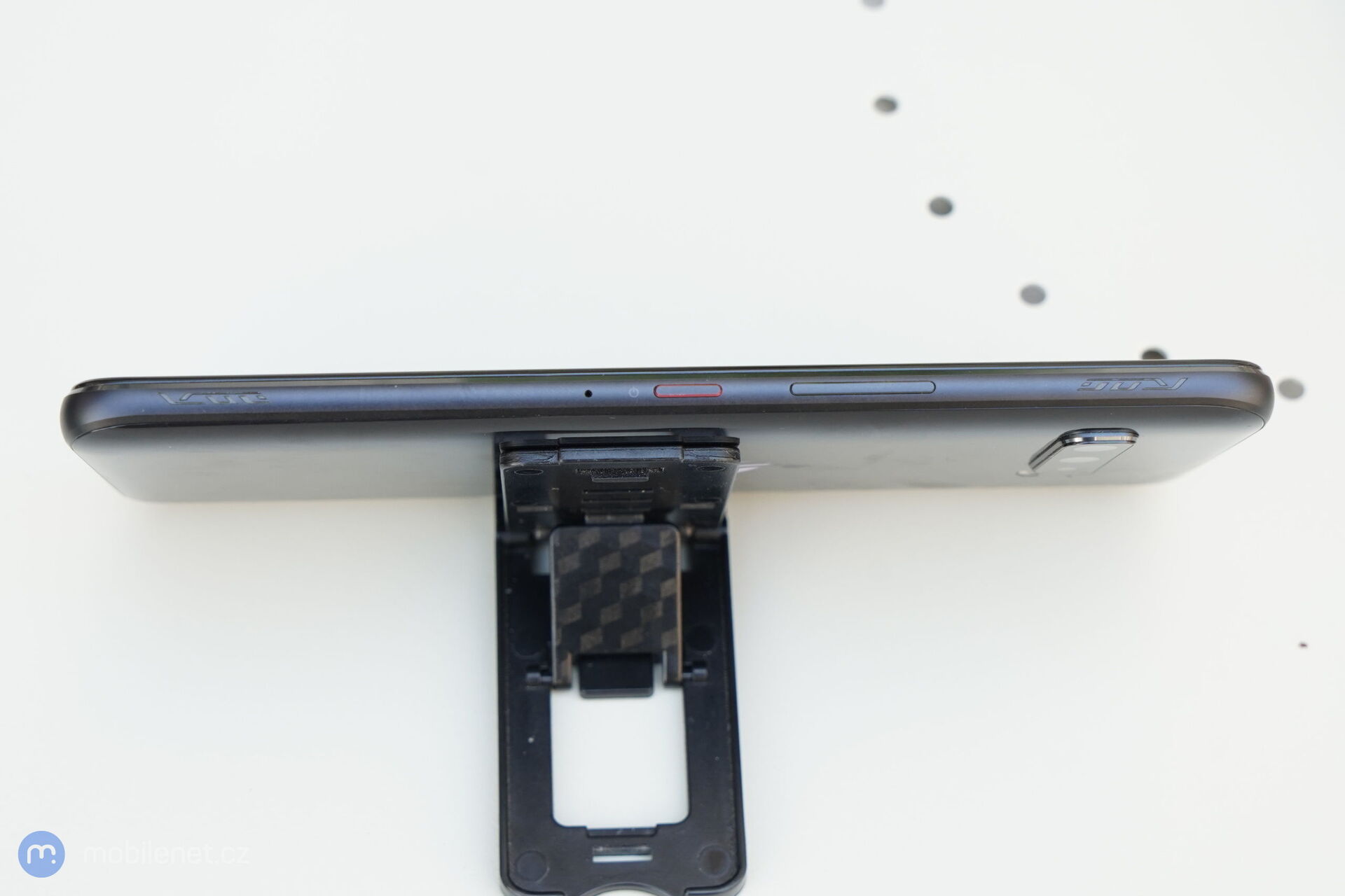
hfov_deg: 37.5
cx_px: 672
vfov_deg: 25.5
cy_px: 448
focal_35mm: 53
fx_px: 1980
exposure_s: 1/125
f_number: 7.1
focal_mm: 53
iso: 800
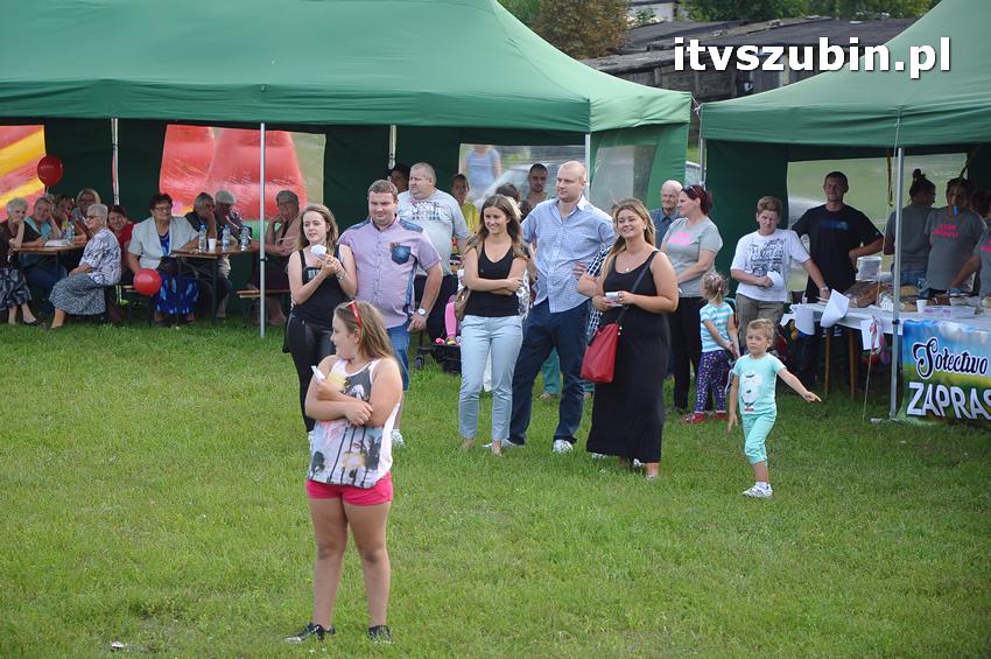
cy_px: 330
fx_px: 2888
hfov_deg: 19.5
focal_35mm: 105
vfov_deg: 13.0
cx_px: 496
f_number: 4.5
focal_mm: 70
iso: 400
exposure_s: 1/320
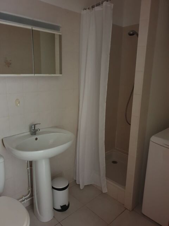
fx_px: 169
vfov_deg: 67.3
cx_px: 84
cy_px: 113
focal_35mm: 26
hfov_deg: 53.1
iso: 400
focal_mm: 4.3
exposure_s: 1/10
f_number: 1.5
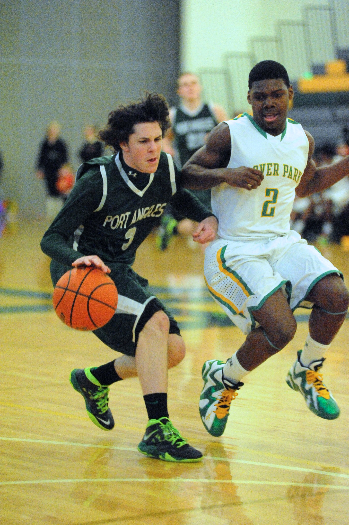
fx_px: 1820
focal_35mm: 125
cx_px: 174
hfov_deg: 11.0
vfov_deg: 16.4
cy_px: 262
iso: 25600
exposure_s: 1/800
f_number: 2.8
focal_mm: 125
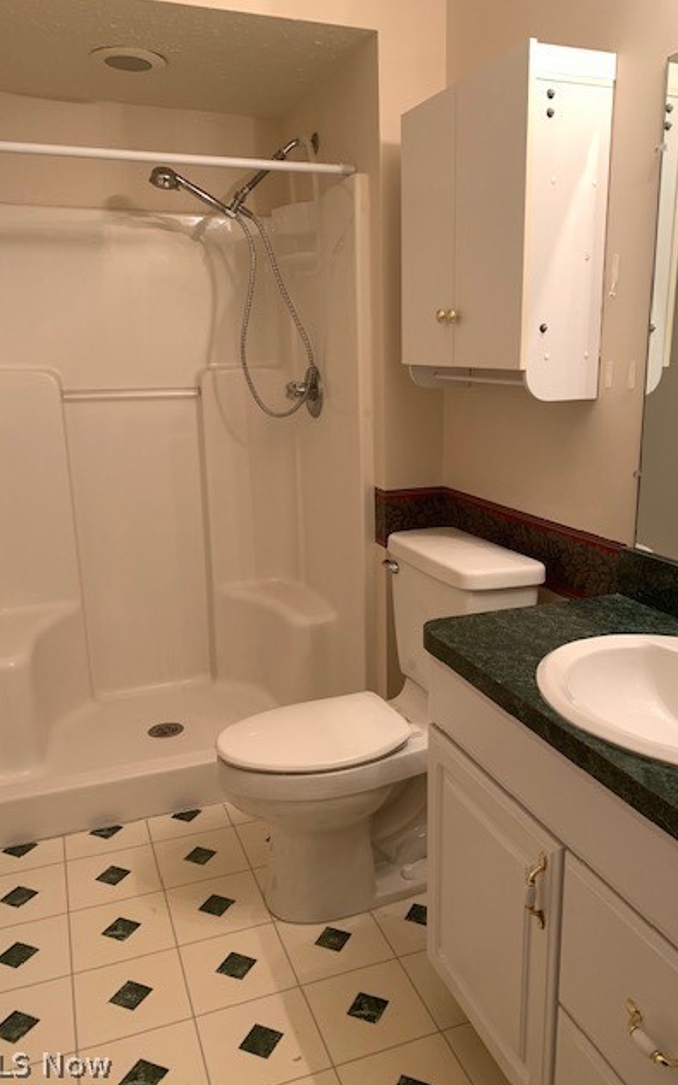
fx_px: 827
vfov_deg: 66.5
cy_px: 537
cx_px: 372
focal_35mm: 28
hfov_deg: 44.5
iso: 125
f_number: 1.8
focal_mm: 4.25
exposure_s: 1/60
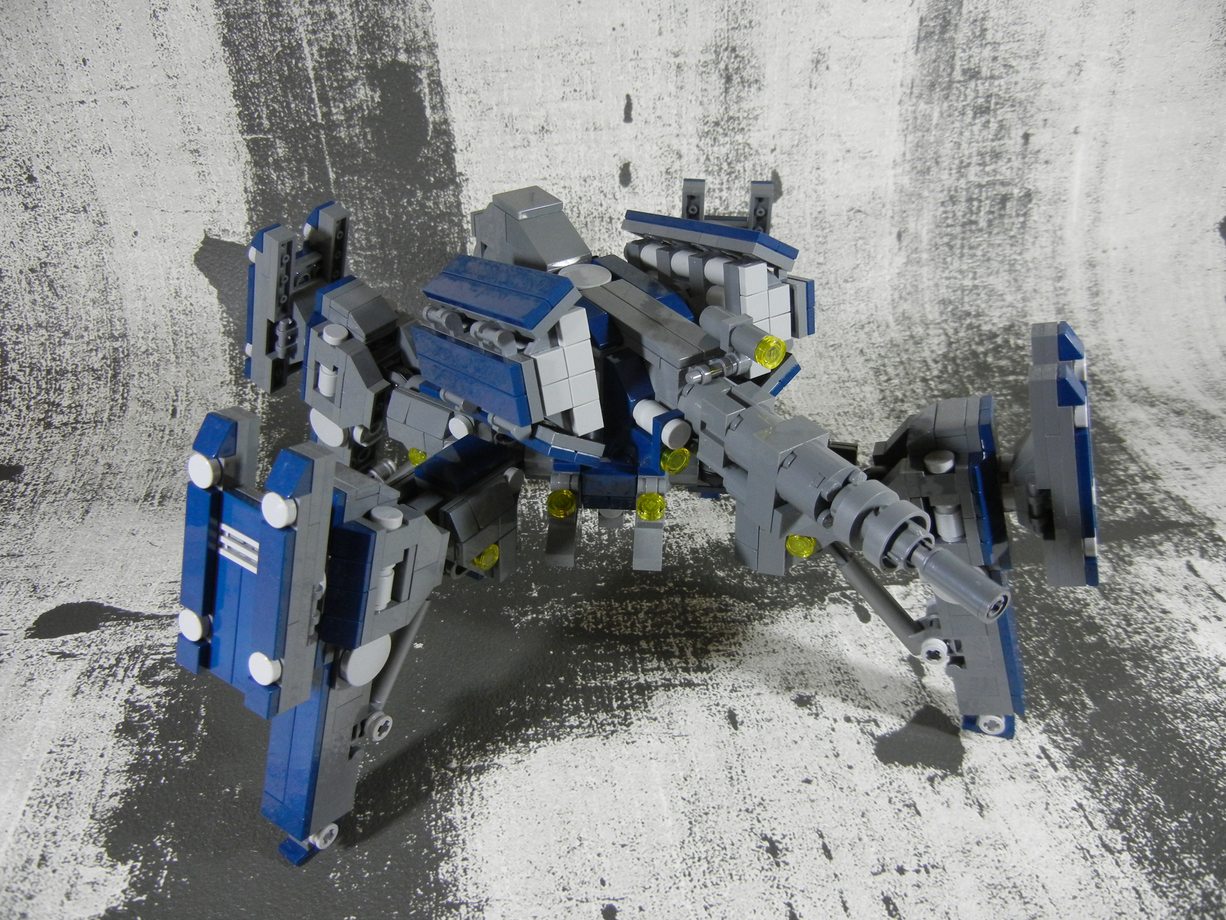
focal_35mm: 30
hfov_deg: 60.0
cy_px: 460
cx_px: 613
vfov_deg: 46.8
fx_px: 1063
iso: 400
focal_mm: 5.4
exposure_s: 1/33.7
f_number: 3.5
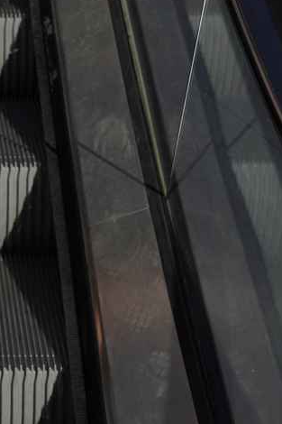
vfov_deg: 20.2
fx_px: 1082
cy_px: -133
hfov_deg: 14.2
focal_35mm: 92
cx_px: -96
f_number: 2.8
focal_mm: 24
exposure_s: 1/4000
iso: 100
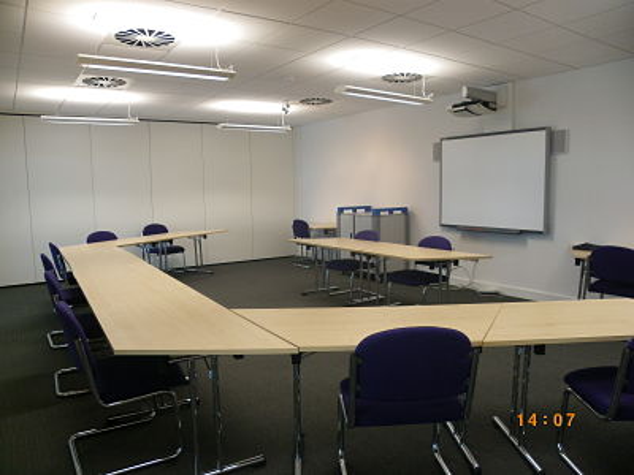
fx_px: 476
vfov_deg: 53.1
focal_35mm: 26
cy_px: 238
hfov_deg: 67.3
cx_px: 317
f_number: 2.8
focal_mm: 4.6
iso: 160
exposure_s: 1/60
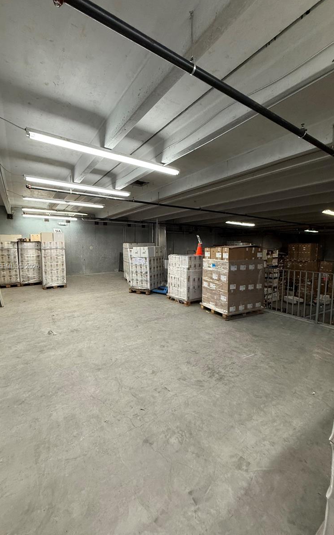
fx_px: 218
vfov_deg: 101.5
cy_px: 267
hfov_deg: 74.7
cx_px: 158
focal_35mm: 15
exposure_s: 1/120
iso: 500
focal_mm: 2.22
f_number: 2.2
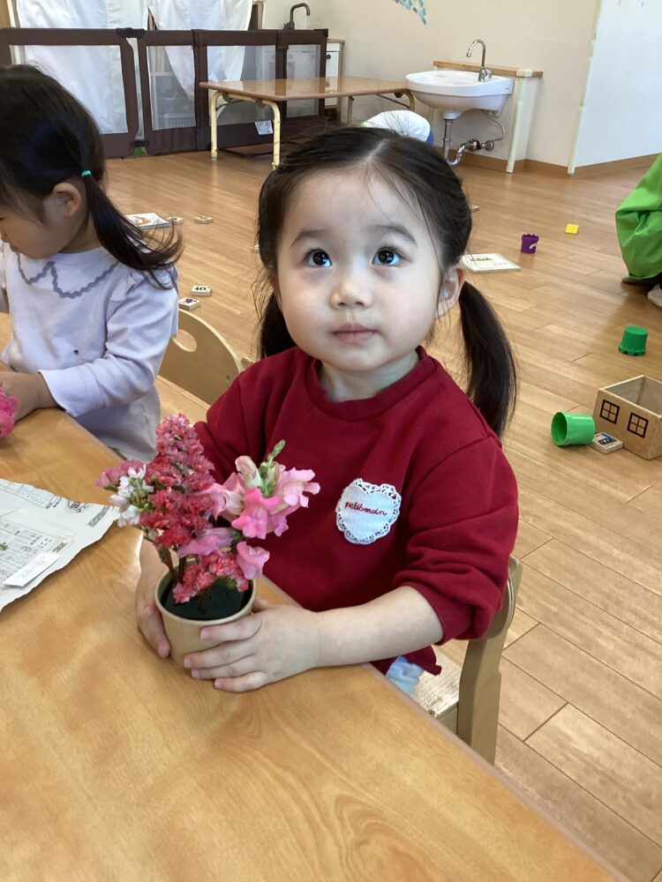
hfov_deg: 45.4
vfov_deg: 58.4
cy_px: 441
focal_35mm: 31
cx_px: 331
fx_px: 790
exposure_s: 1/60
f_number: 2.4
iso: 80
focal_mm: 3.3
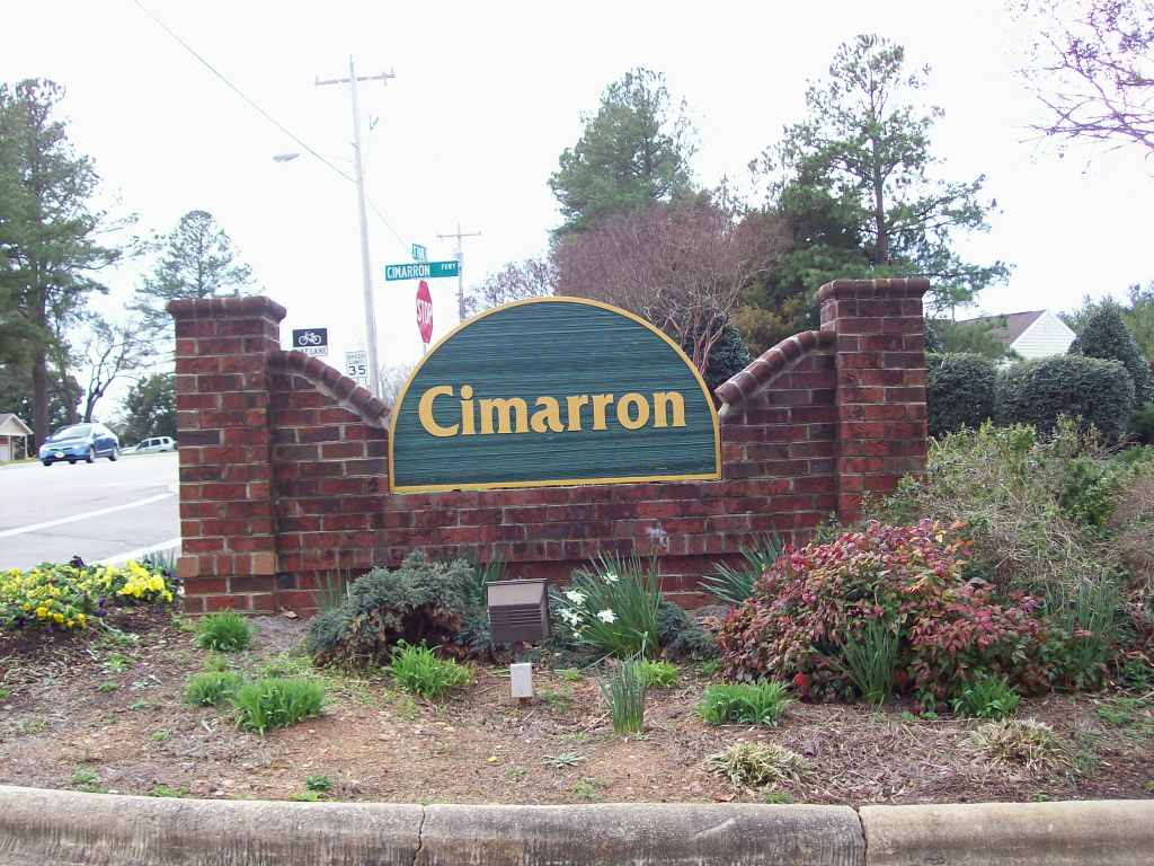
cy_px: 433
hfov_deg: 42.1
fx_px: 1500
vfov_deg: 32.2
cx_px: 577
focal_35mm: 45
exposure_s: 1/159
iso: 80
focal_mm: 7.6
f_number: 3
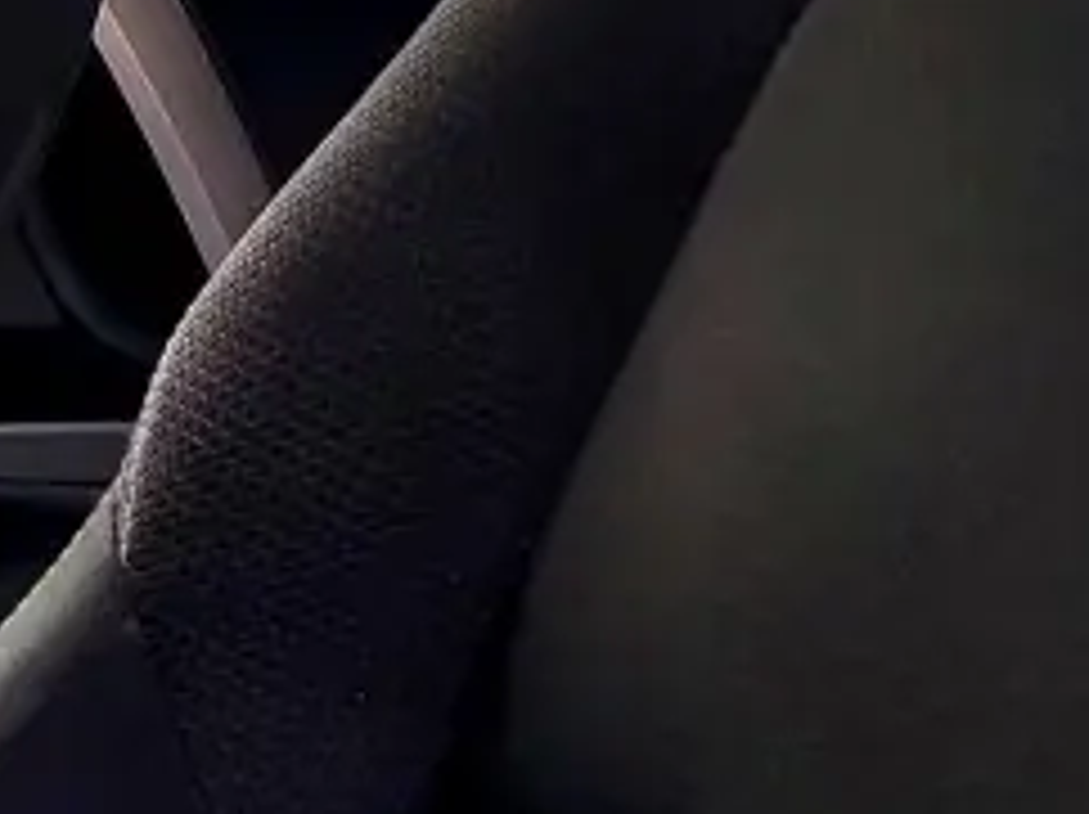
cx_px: -1030
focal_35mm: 143
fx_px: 4494
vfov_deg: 10.3
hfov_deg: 12.3
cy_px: 612
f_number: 1.8
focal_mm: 6.7
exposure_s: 1/120
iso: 200
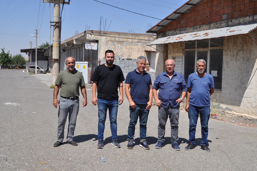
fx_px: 278
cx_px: 128
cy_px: 86
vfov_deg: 34.2
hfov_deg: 49.6
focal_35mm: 39
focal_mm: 26
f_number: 9
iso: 200
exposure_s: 1/320
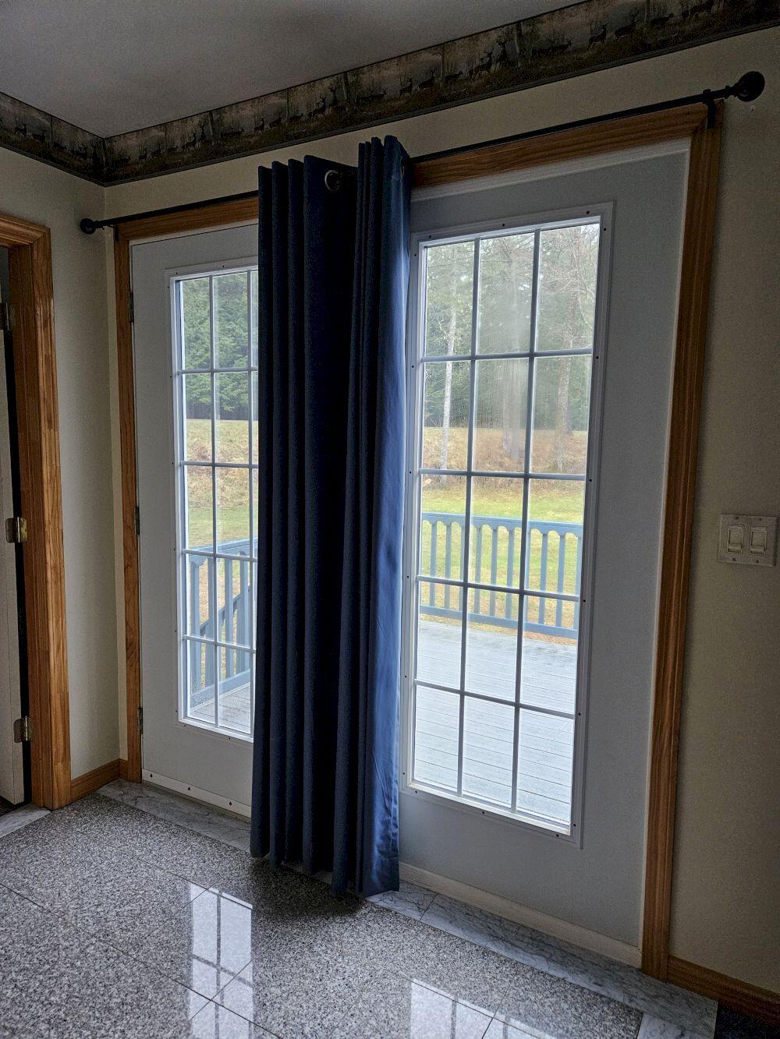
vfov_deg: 73.9
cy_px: 520
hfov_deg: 58.9
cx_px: 390
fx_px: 691
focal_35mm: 23
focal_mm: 5.4
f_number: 1.8
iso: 400
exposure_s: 1/170
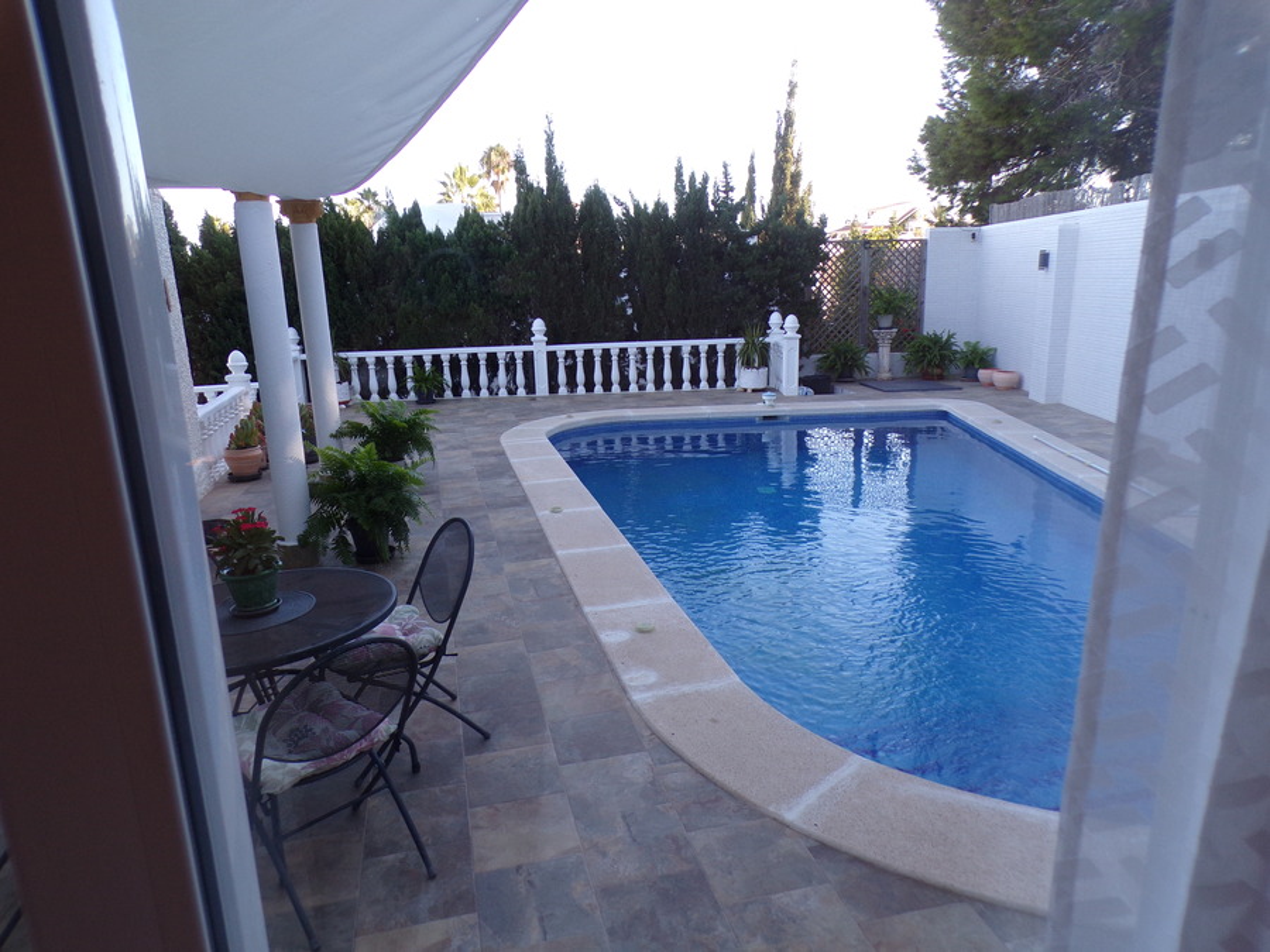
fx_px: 881
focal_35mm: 24
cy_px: 476
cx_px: 635
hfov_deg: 71.6
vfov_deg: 56.8
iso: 80
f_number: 4.3
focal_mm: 4.3
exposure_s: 1/56
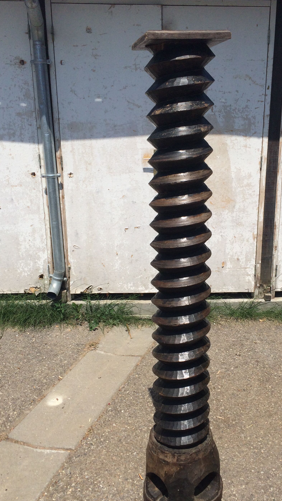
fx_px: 492
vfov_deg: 54.0
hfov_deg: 31.8
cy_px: 269
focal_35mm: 37
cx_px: 182
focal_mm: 4.15
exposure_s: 1/4566
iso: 32
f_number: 2.2
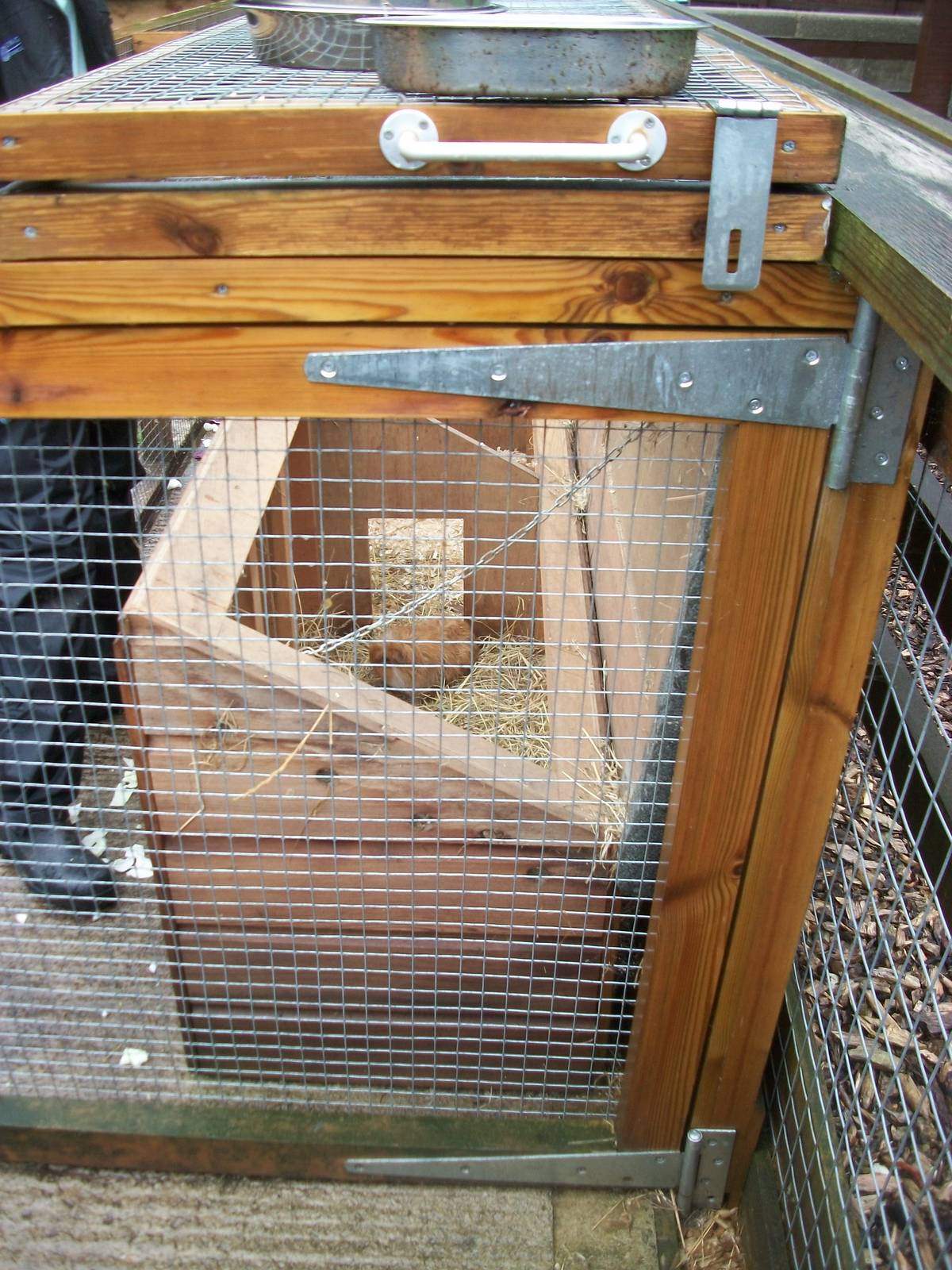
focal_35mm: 32
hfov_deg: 44.2
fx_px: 1173
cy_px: 635
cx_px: 476
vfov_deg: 56.8
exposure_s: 1/125
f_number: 2.9
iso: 80
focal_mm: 5.7
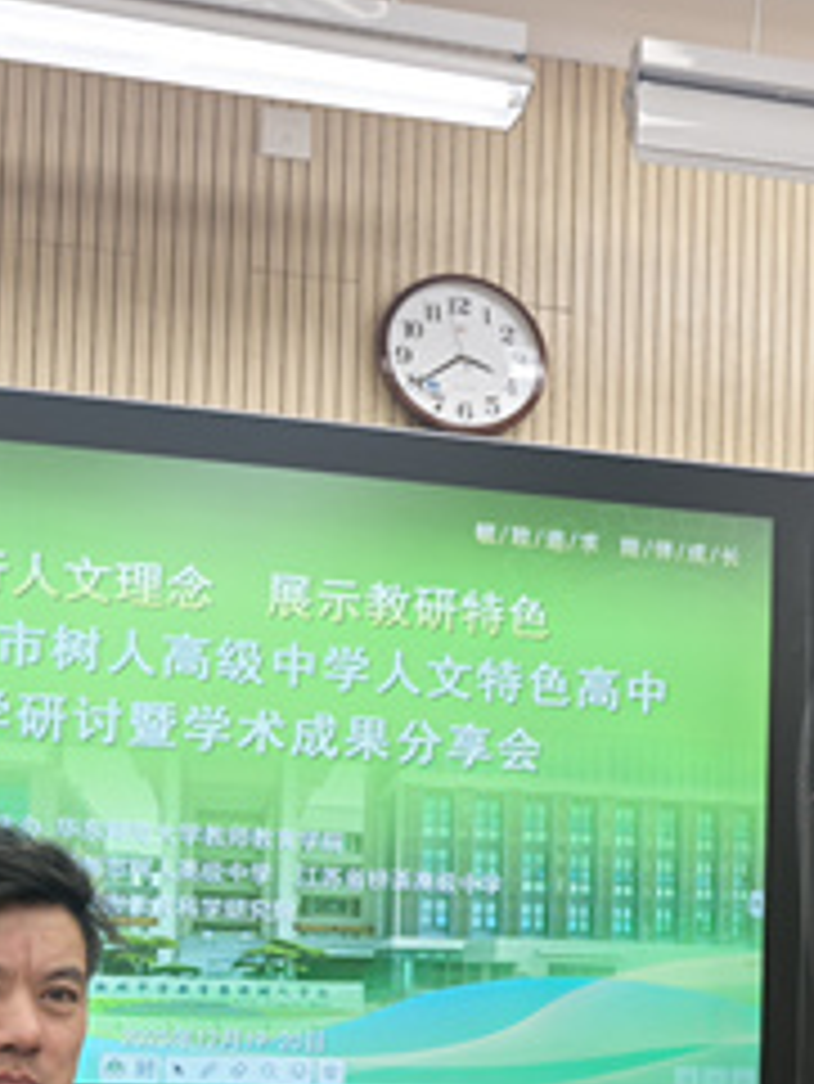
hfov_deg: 15.8
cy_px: 981
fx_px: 2882
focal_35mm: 92
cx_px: 810
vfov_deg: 20.8
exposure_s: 1/100
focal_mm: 6.98
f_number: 1.4
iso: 80
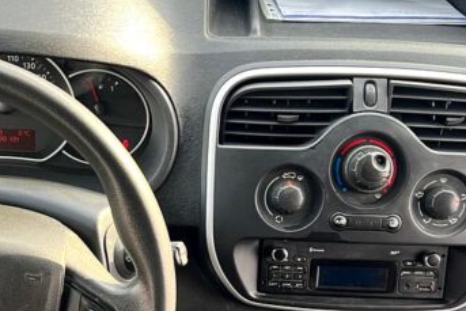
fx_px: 816
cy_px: 230
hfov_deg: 31.8
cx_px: 200
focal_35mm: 63
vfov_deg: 21.4
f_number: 1.5
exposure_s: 1/121
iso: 50
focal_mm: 5.7
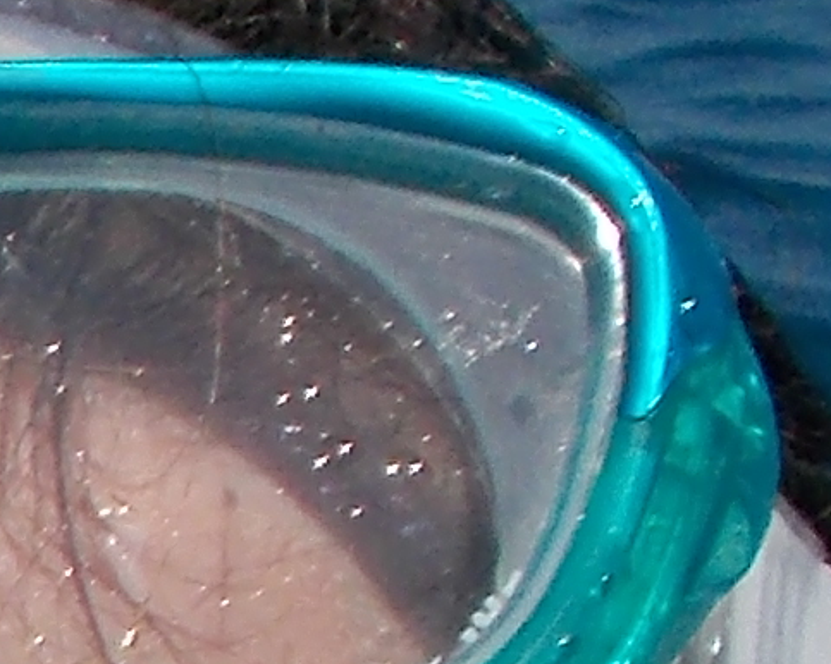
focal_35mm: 214
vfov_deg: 6.7
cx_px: -1705
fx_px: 5261
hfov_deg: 7.8
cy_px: 1811
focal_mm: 4.1
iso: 80
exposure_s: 1/1600
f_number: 3.3
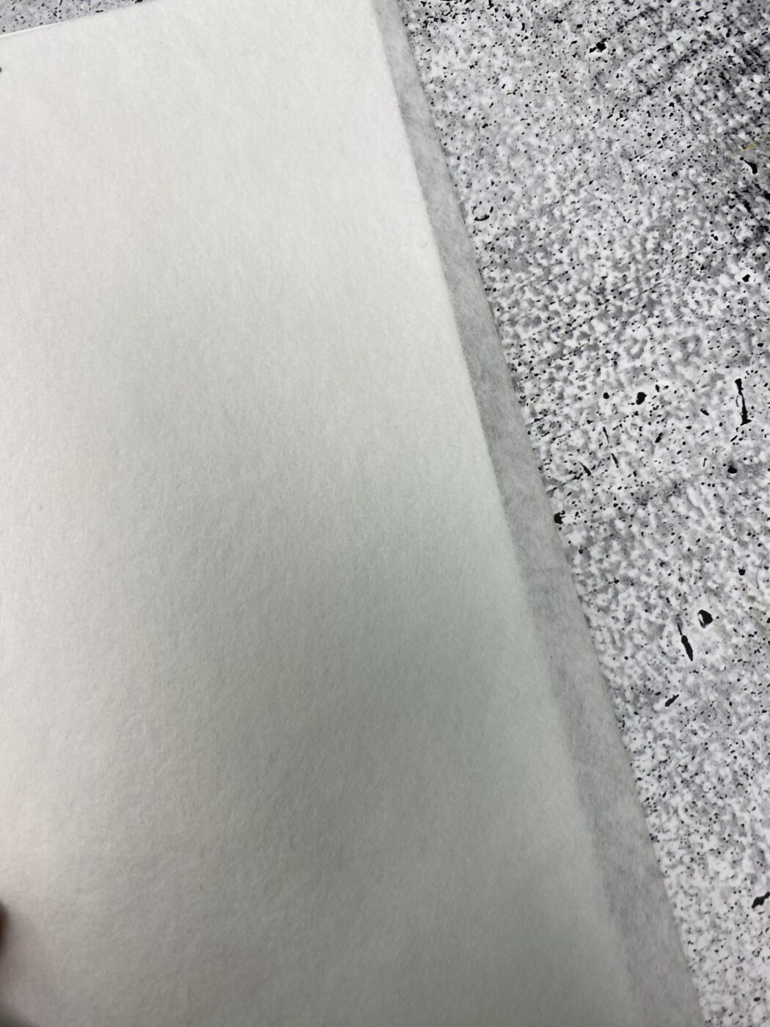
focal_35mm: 25
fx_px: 741
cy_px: 514
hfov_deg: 54.9
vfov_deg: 69.4
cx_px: 385
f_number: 1.8
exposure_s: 1/100
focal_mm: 4.25
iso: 40
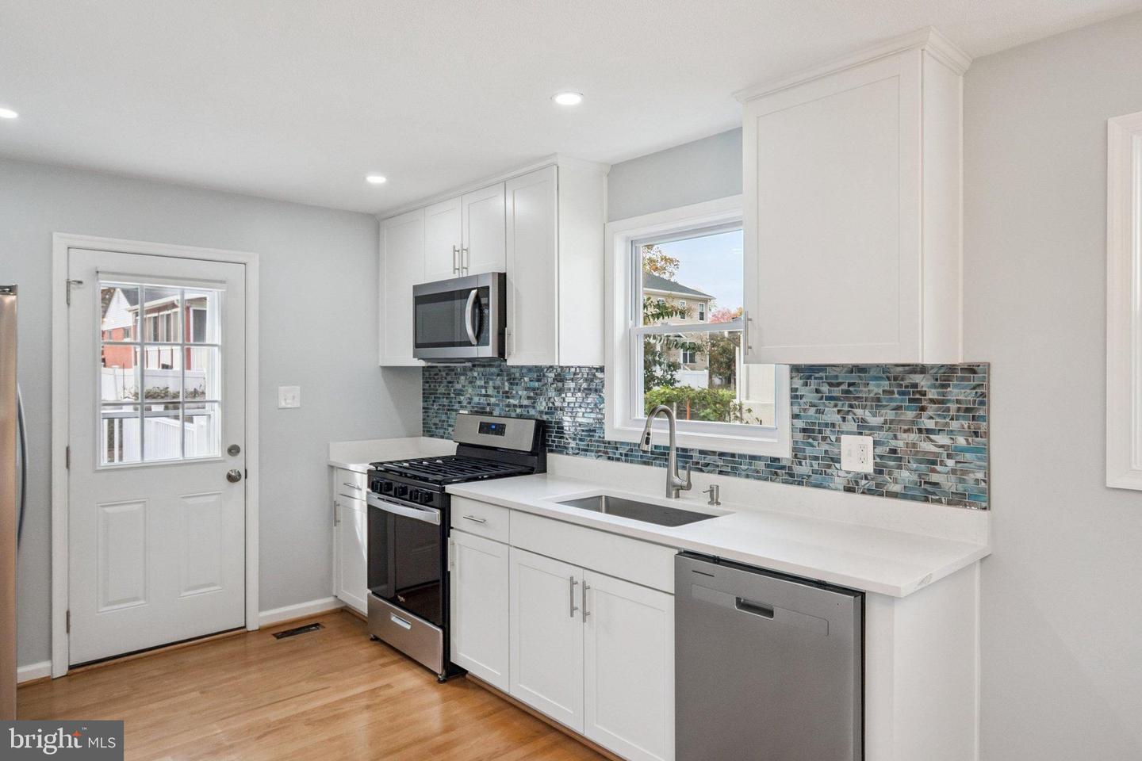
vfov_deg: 59.5
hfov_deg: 81.2
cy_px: 380
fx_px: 666
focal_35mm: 21
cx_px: 571
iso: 400
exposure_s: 1/250
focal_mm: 14
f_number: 5.6
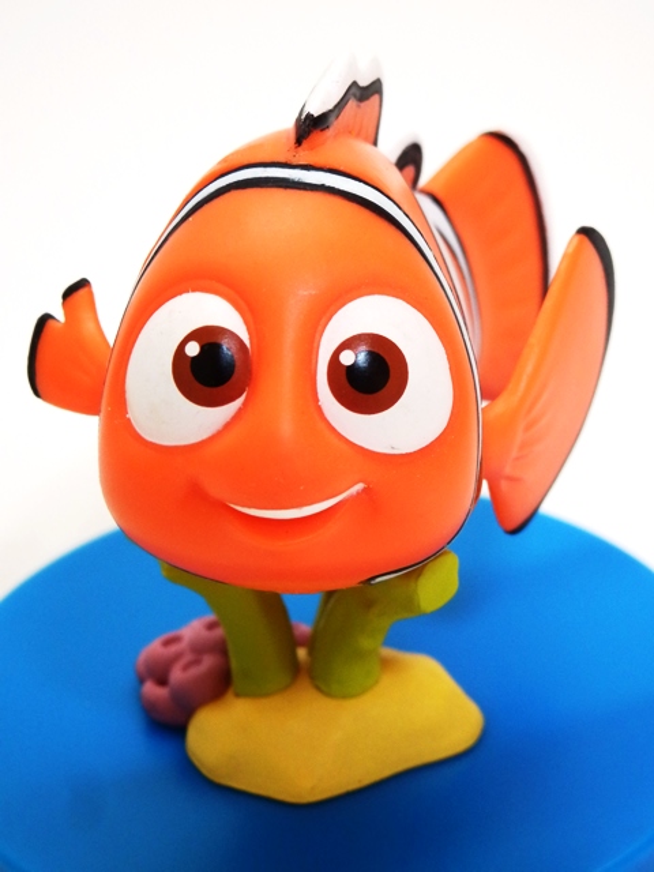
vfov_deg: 12.8
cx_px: 327
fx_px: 3879
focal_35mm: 154
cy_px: 436
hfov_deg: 9.6
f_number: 5.5
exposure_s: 1/25
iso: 400
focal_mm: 27.5
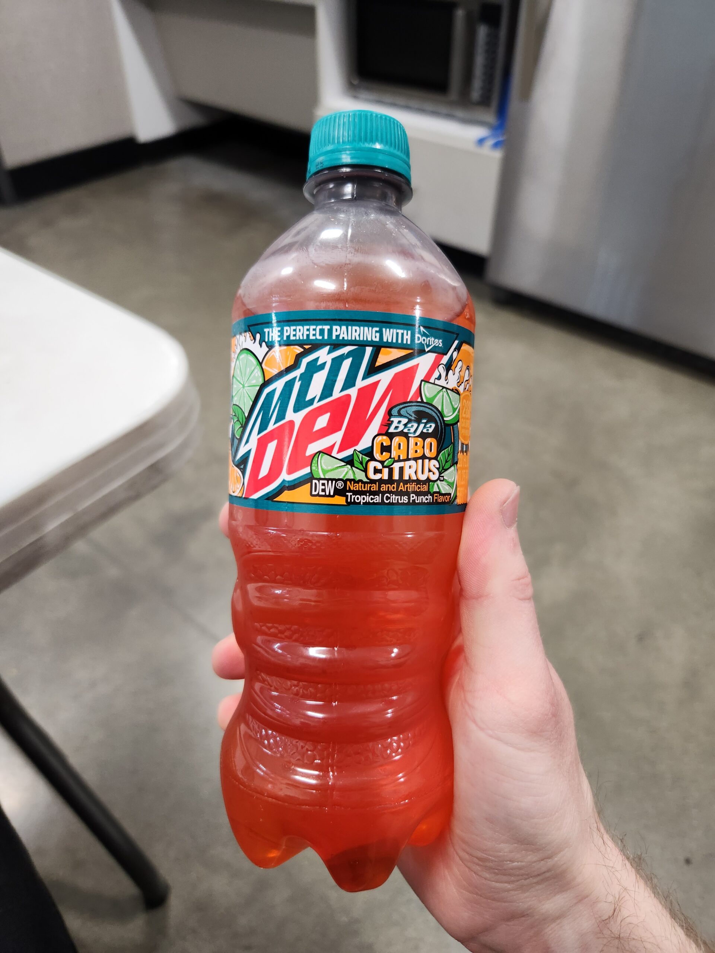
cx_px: 358
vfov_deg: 73.9
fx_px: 633
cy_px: 476
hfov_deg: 58.9
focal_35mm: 23
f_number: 1.8
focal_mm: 5.4
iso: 200
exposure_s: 1/120
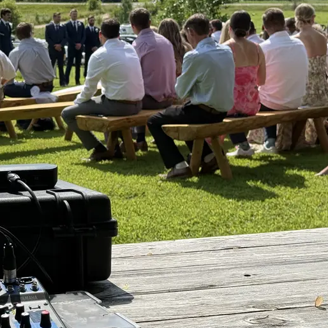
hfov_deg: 19.1
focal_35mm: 88
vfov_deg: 19.7
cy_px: 121
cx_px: -7
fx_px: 943
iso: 80
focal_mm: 6.76
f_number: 1.78
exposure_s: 1/4098
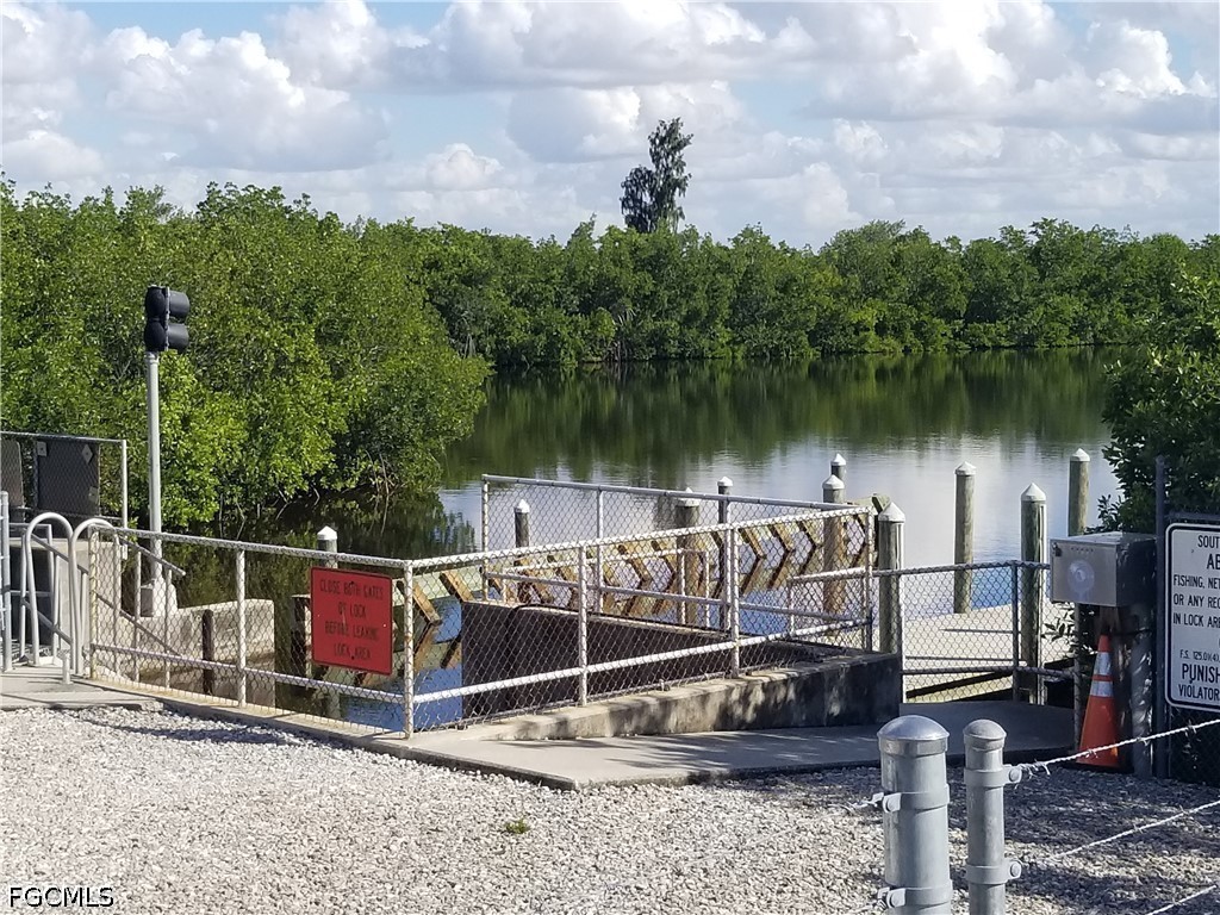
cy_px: 458
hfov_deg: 67.3
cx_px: 610
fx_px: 916
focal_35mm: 26
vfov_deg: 53.1
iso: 50
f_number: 1.7
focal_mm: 4.25
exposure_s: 1/2604
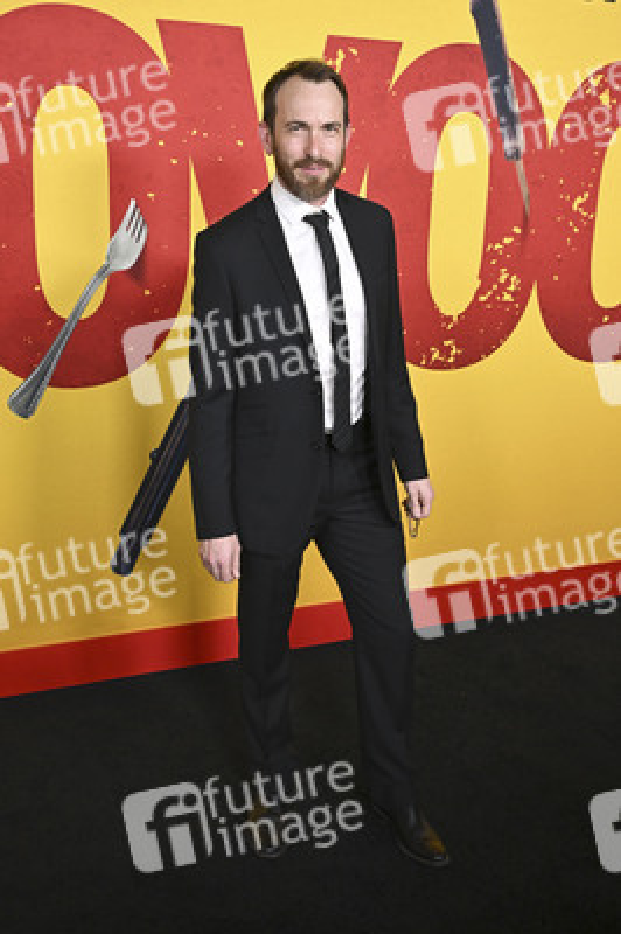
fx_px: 959
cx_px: 310
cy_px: 467
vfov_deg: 51.9
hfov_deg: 35.9
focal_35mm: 37
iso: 2000
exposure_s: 1/250
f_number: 5.6
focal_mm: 37
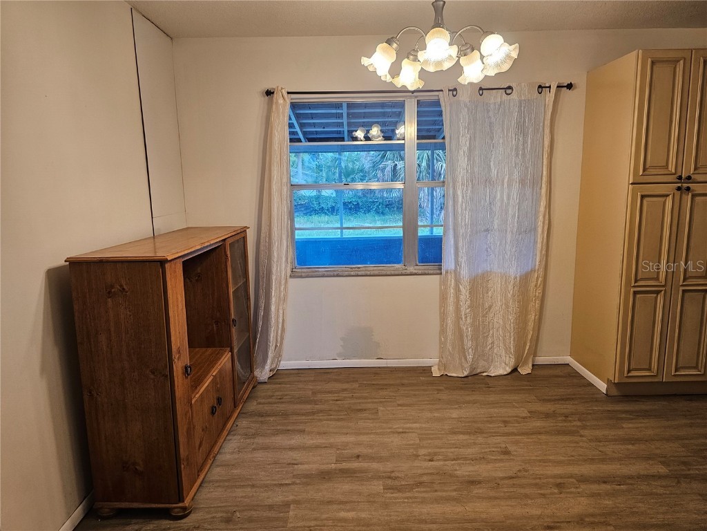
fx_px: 470
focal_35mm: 23
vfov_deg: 58.9
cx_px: 354
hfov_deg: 73.9
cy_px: 266
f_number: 1.7
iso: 200
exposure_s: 1/120
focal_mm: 6.3
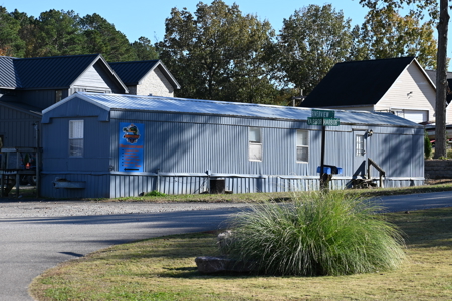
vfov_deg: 13.0
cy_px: 150
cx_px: 226
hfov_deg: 19.5
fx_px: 1318
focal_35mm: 105
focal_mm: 70
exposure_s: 1/320
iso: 100
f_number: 6.3
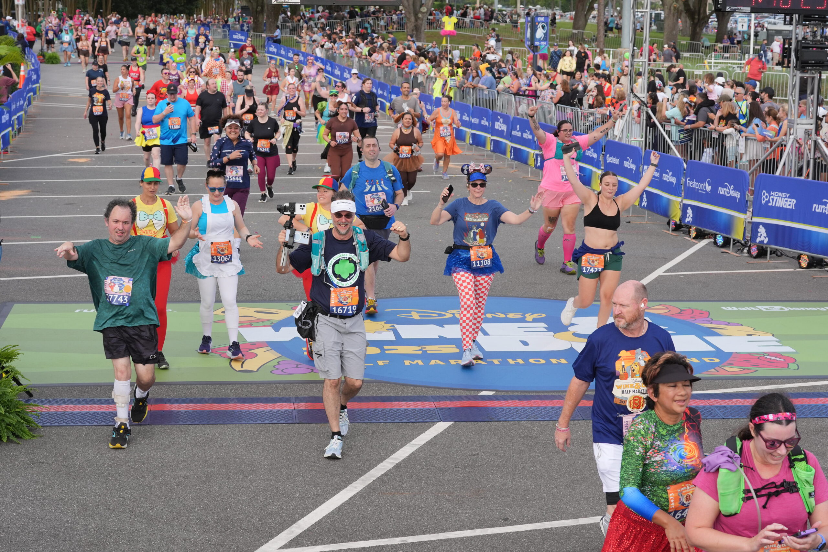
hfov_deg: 28.8
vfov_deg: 19.5
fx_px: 1610
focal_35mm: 70
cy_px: 276
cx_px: 414
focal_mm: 70
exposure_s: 1/500
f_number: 8
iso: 500
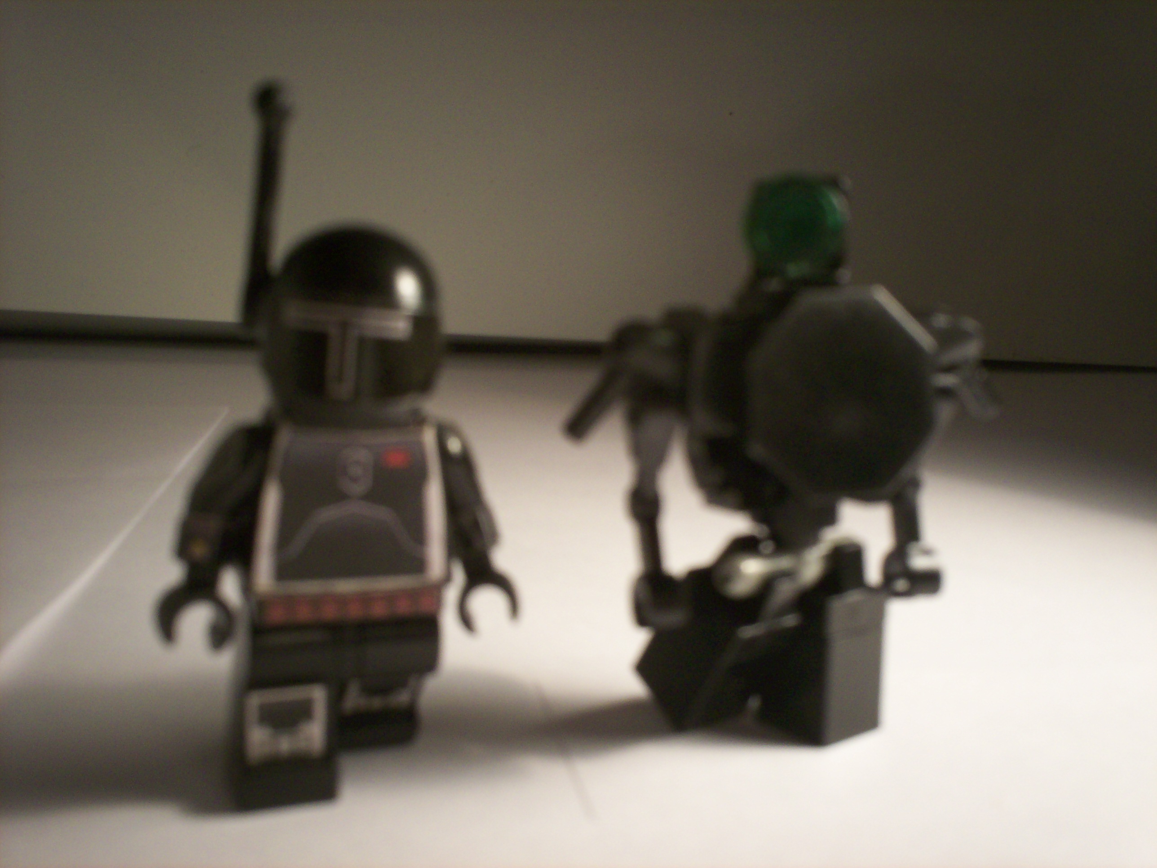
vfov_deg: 39.7
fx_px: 1203
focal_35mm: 36
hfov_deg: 51.4
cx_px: 578
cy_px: 434
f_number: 4.5
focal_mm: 6
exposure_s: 1/27.4
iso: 140
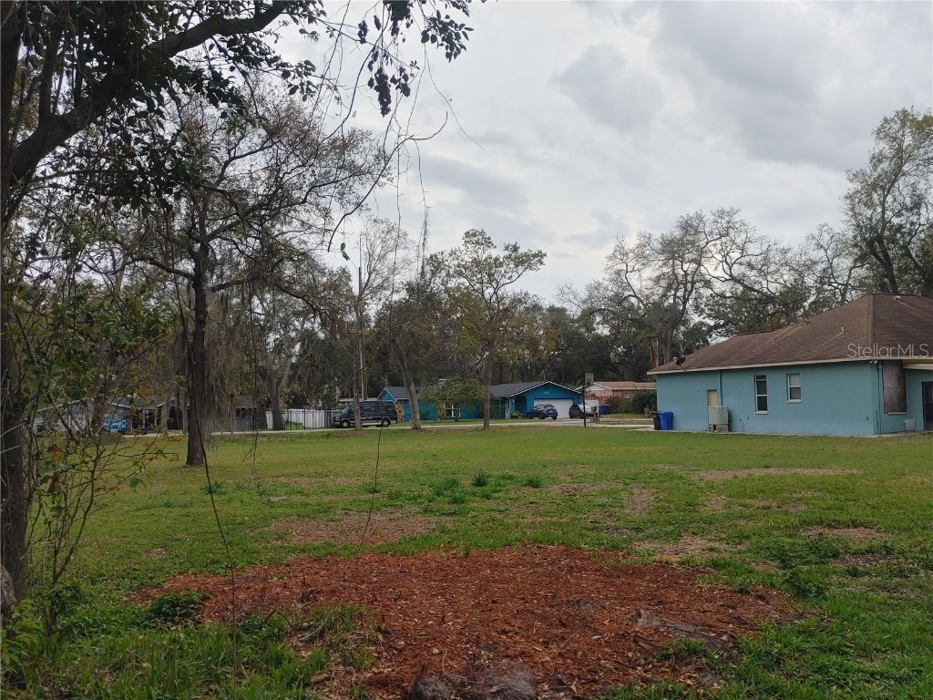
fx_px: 889
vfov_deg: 42.9
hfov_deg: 55.4
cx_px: 466
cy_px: 350
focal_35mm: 33
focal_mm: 5.58
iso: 50
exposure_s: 1/299
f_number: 1.8
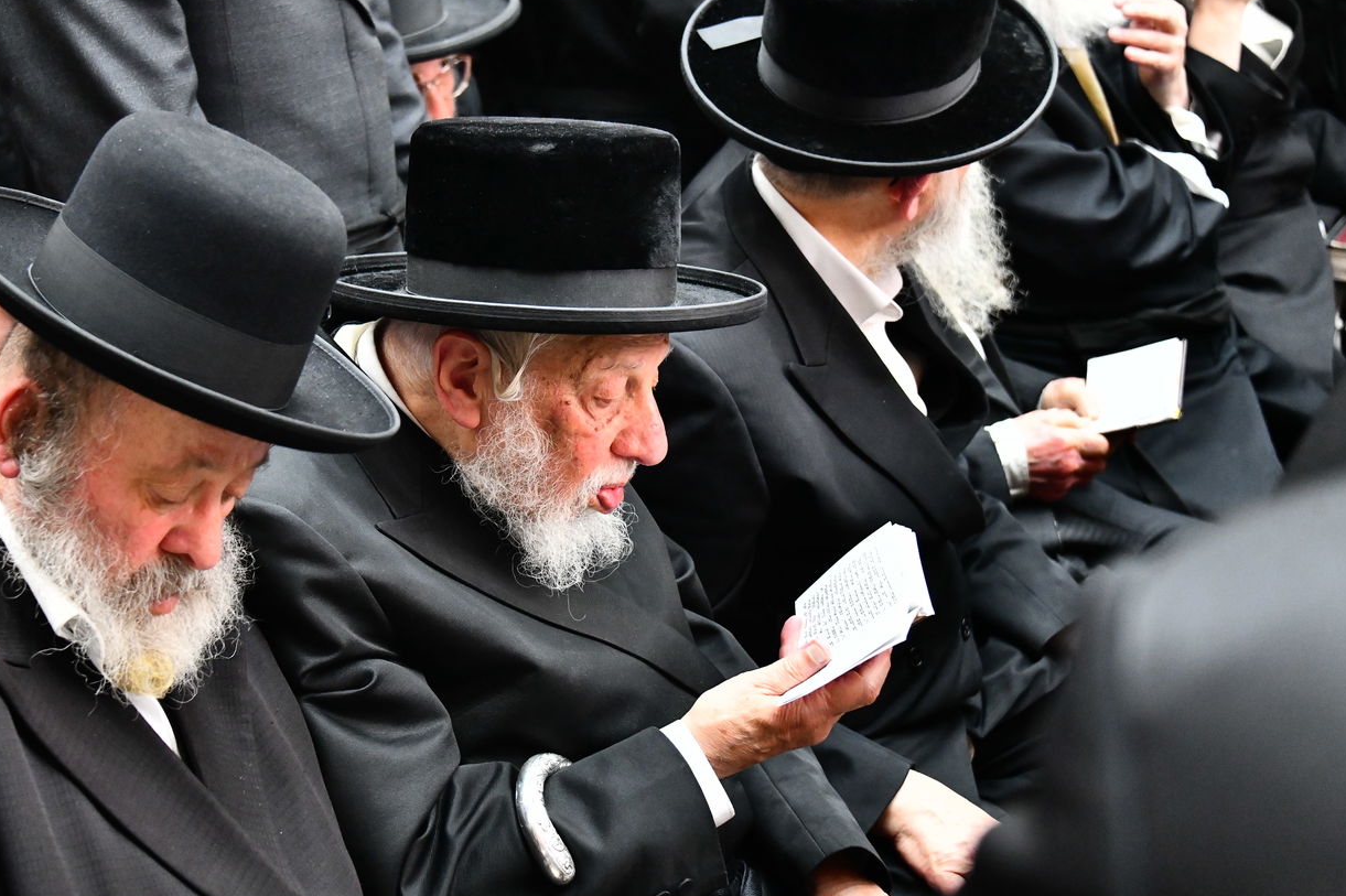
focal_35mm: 78
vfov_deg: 17.5
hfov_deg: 26.0
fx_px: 2915
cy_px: 396
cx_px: 643
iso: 4000
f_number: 5
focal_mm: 68
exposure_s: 1/125
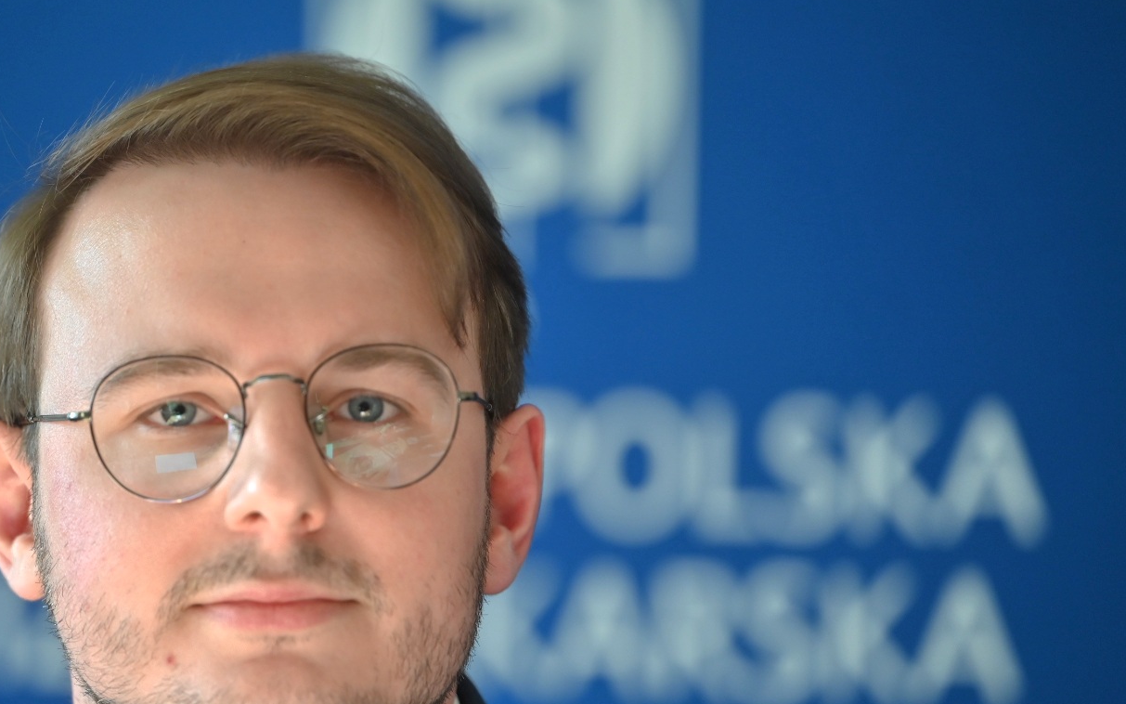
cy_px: 424
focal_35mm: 245
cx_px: 414
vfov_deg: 5.4
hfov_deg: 8.6
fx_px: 7518
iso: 560
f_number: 2.8
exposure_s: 1/400
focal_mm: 180
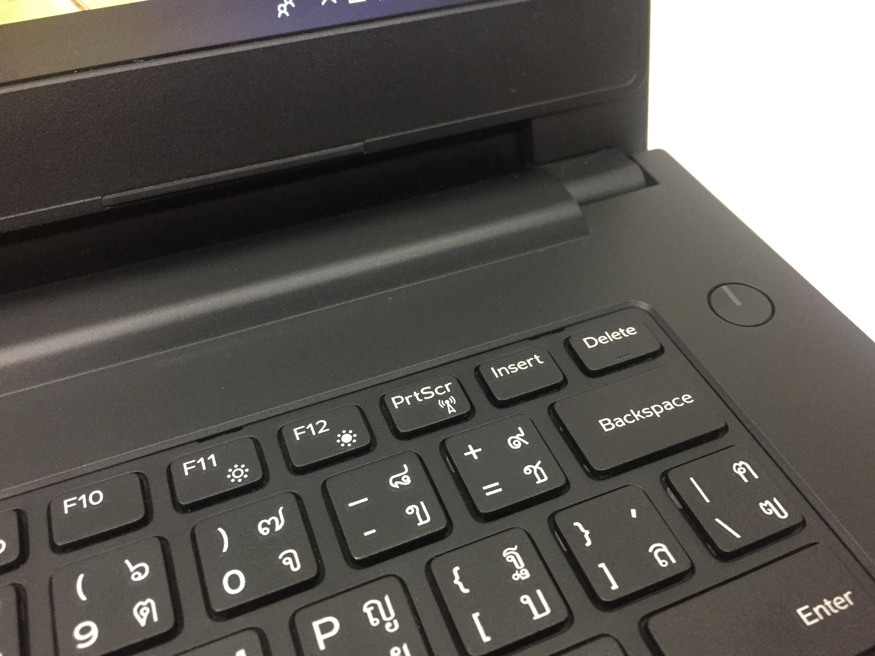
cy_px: 328
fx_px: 733
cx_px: 438
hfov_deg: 61.7
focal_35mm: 29
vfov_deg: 48.2
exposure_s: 1/20
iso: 250
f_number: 2.2
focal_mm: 4.15
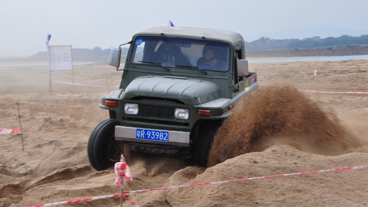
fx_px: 956
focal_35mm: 98
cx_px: 184
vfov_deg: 12.4
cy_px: 104
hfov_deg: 21.8
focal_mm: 62
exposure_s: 1/80
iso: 250
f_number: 20
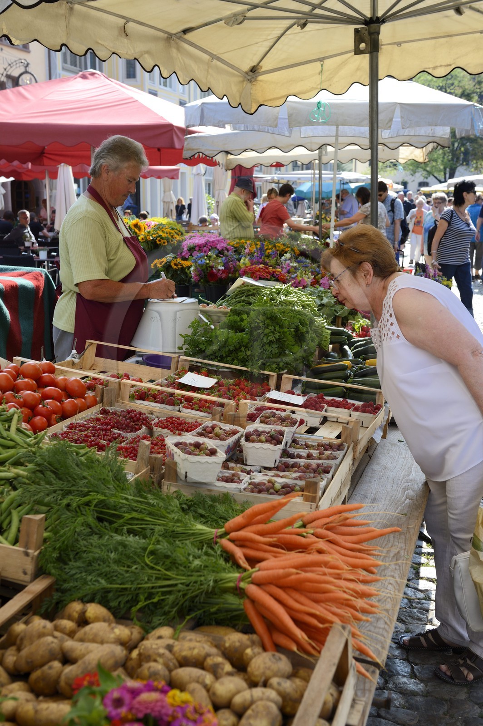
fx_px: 887
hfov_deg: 30.5
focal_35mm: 44
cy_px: 363
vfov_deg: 44.5
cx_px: 242
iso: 200
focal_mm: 44
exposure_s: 1/200
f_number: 7.1
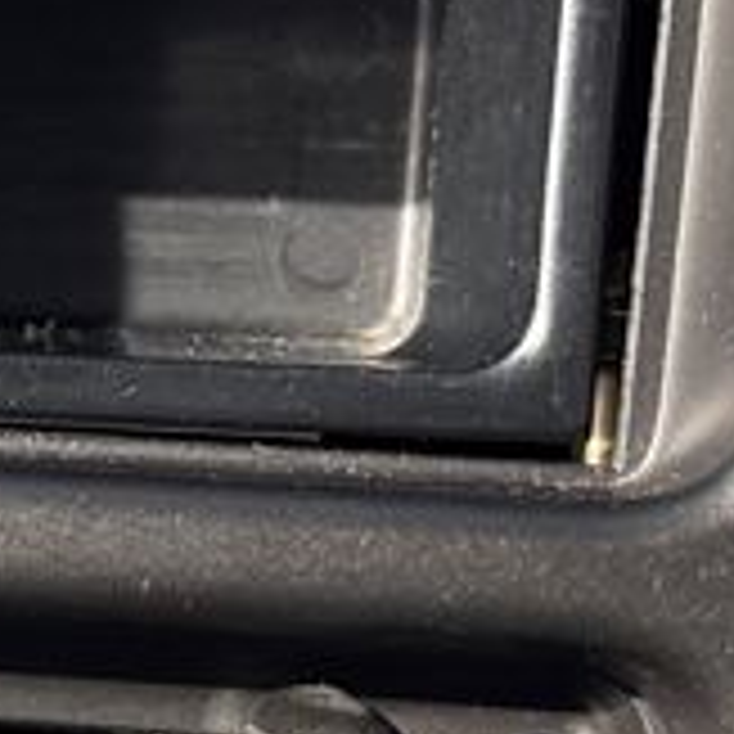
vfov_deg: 9.5
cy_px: 905
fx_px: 4342
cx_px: -648
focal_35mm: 181
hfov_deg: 9.2
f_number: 1.6
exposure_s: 1/553
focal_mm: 5.96
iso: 32
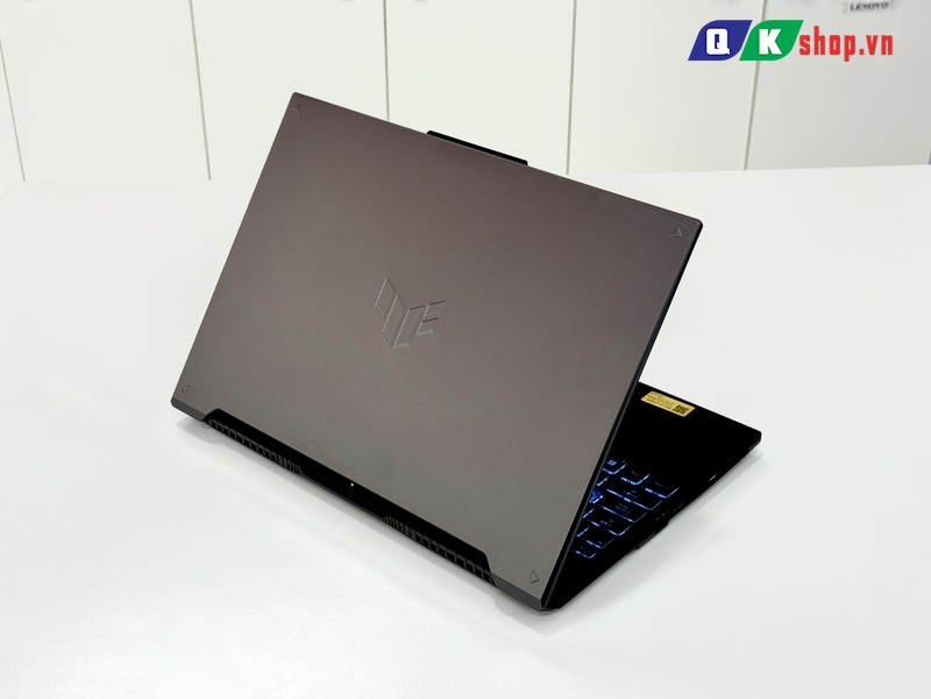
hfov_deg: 39.7
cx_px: 466
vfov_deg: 30.3
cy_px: 350
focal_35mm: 48
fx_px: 1291
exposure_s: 1/100
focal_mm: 6.76
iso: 50
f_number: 1.78
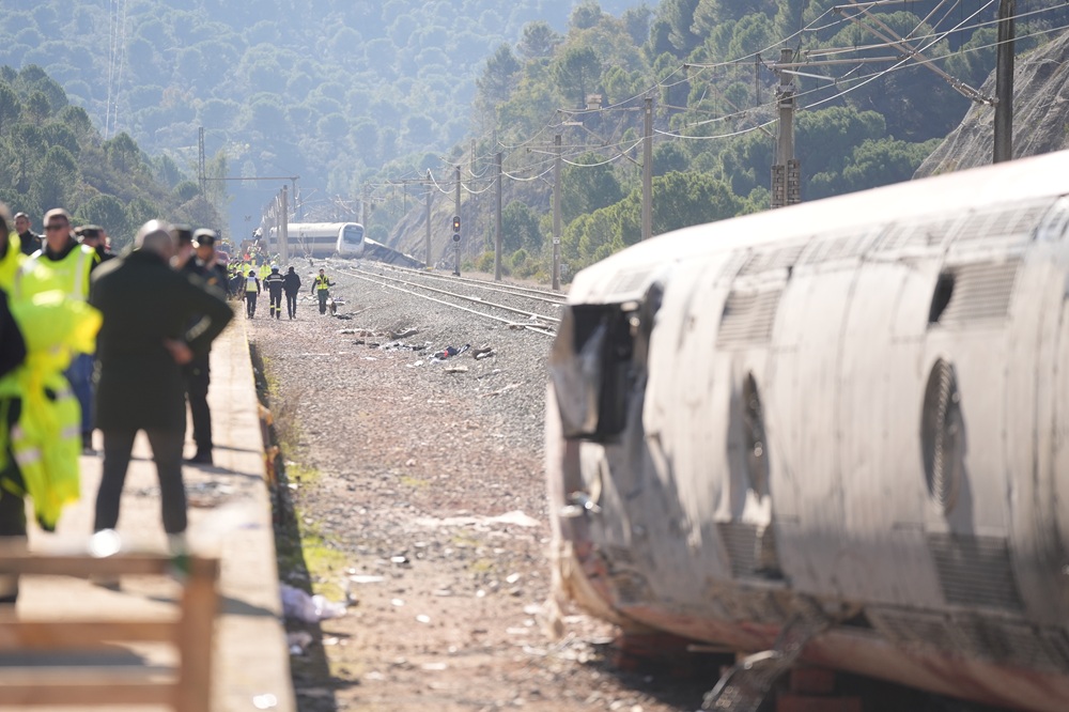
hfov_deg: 10.9
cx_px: 534
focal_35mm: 189
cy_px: 356
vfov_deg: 7.3
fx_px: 5610
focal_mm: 189
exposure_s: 1/3200
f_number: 2.8
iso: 400
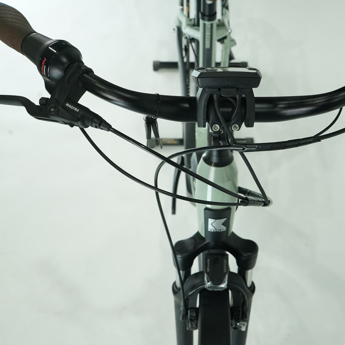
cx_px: 222
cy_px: 176
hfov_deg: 38.8
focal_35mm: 43
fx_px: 485
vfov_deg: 39.2
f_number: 8
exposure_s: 1/200
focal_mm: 33
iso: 2500
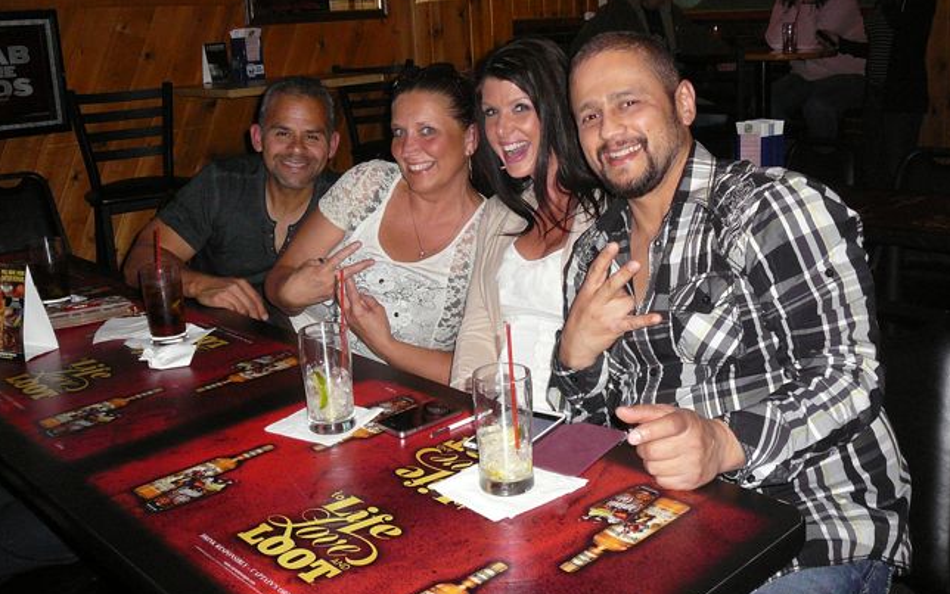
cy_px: 247
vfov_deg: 33.5
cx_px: 476
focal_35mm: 38
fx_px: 984
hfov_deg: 51.5
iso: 250
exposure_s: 1/30
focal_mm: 5.2
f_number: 2.8
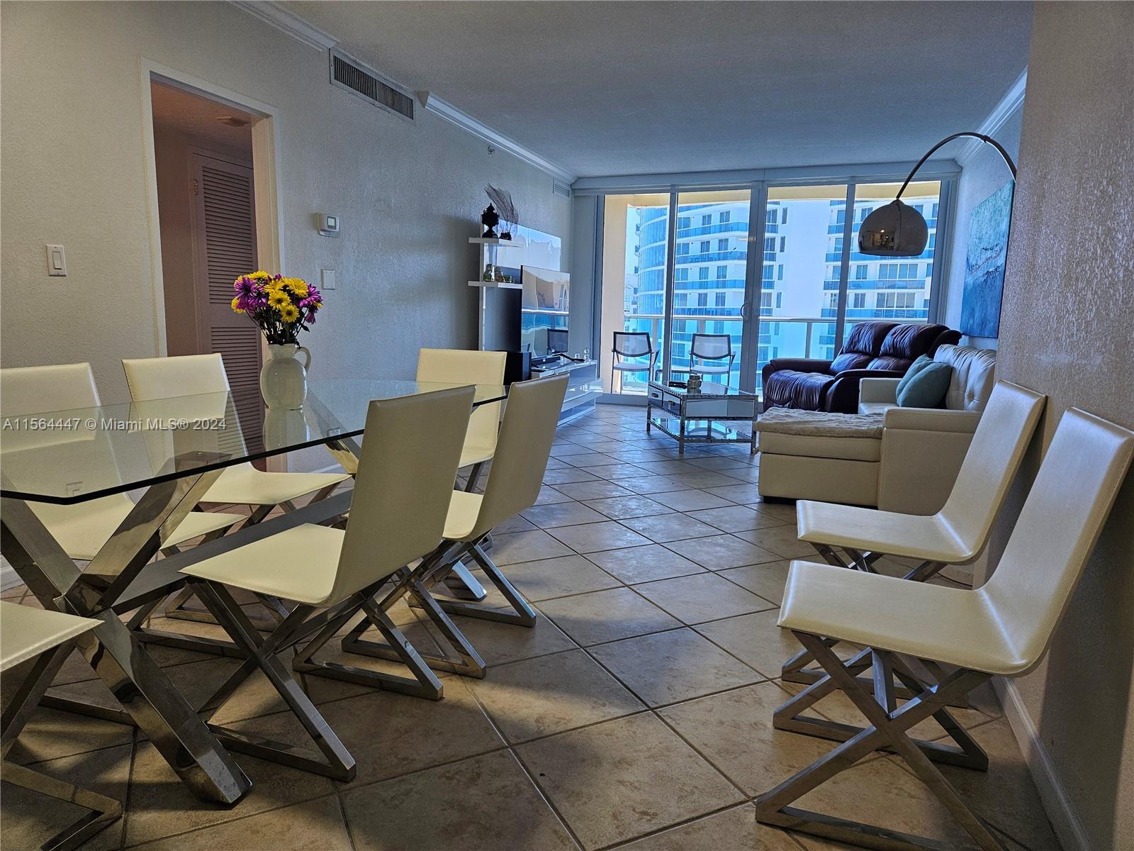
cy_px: 426
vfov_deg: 58.9
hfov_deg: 73.9
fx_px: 753
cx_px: 567
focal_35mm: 23
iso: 50
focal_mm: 5.4
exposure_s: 1/60
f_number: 1.8
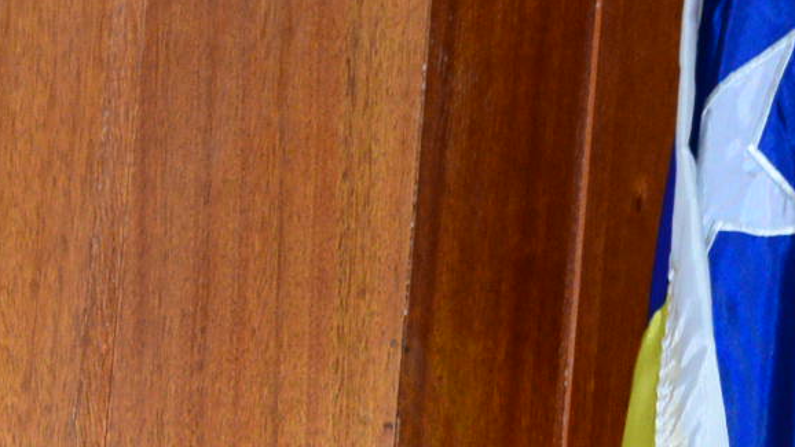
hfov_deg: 6.3
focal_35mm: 327
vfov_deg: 3.7
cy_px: 662
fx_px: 6893
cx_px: 1840
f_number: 5.6
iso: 2000
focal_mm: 60
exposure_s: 1/125
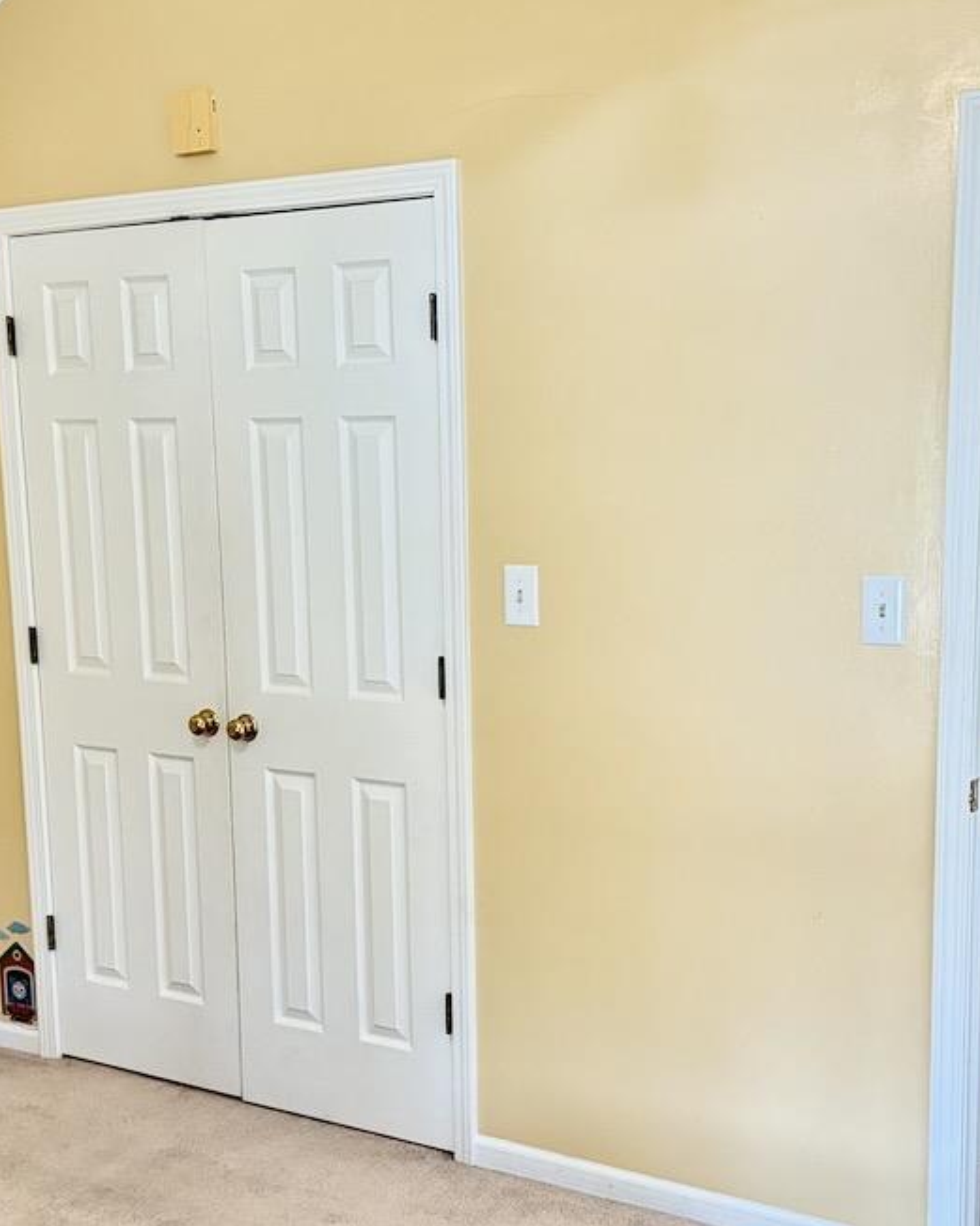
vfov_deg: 40.2
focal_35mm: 46
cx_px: 495
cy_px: 716
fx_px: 1669
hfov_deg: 32.7
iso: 800
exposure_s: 1/60
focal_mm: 6.76
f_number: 1.78
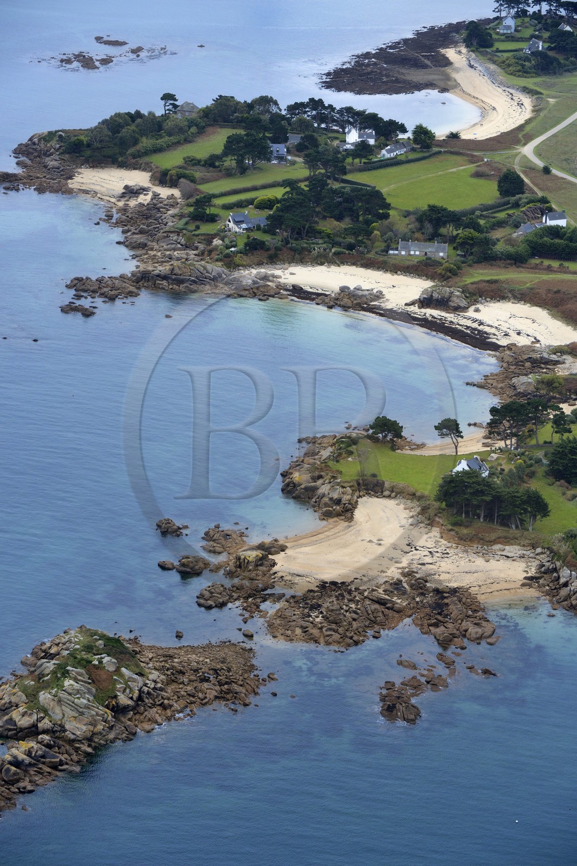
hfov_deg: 11.4
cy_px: 433
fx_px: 2888
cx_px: 288
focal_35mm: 120
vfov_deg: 17.1
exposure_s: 1/1000
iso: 800
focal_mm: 120
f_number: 7.1
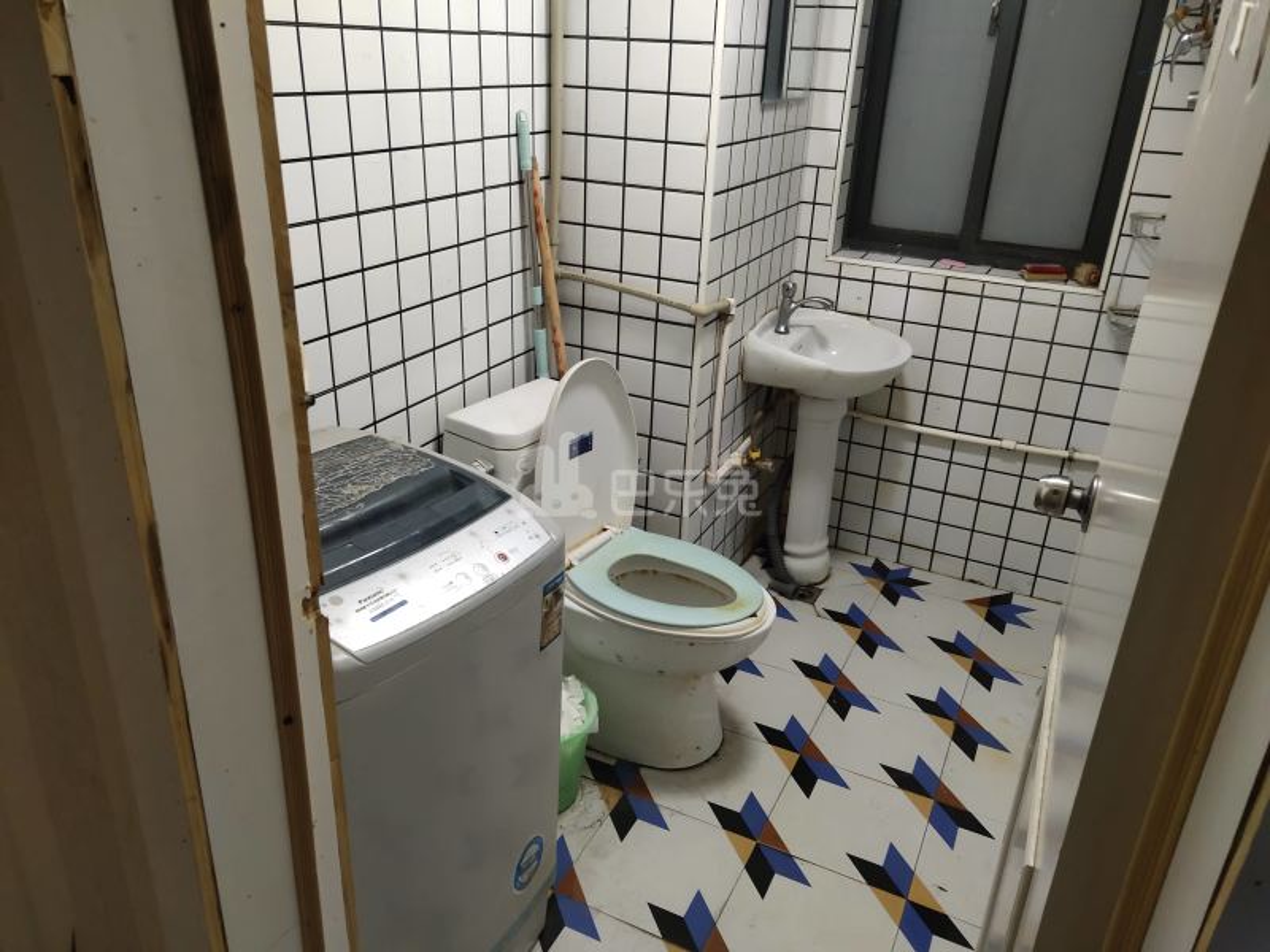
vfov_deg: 46.8
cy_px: 476
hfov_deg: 60.0
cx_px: 635
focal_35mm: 30
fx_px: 1101
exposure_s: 1/50
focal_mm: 4.35
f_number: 1.8
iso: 388
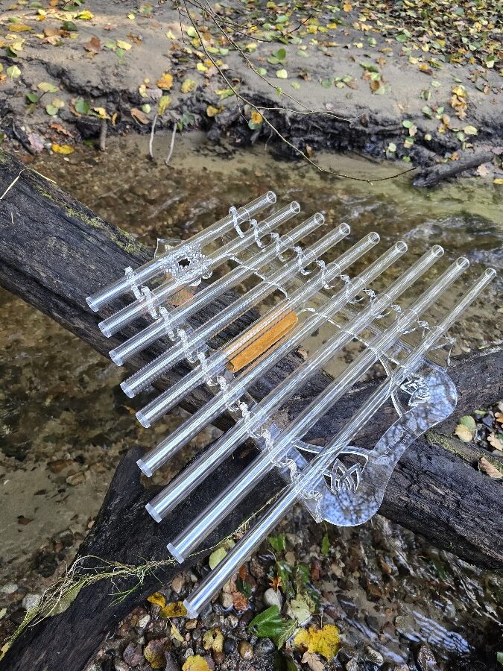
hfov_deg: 58.9
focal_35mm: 23
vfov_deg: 73.9
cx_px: 252
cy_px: 336
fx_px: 446
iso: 200
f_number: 1.7
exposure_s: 1/100
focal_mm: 6.3
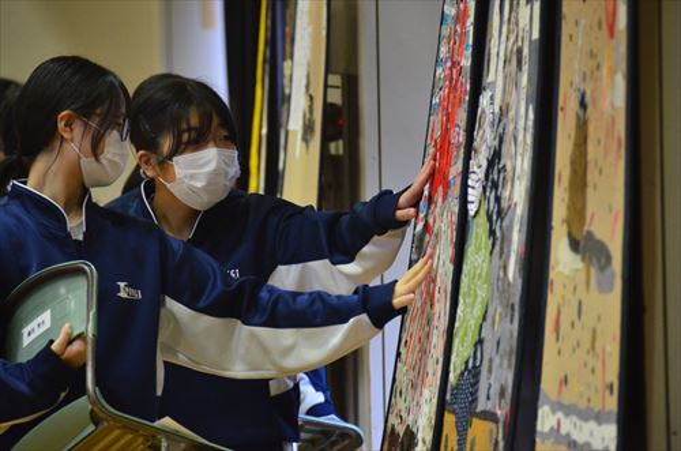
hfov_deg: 6.3
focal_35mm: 330
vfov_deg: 4.1
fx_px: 6229
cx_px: 340
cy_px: 226
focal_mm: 220
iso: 2500
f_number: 5.6
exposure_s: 1/80
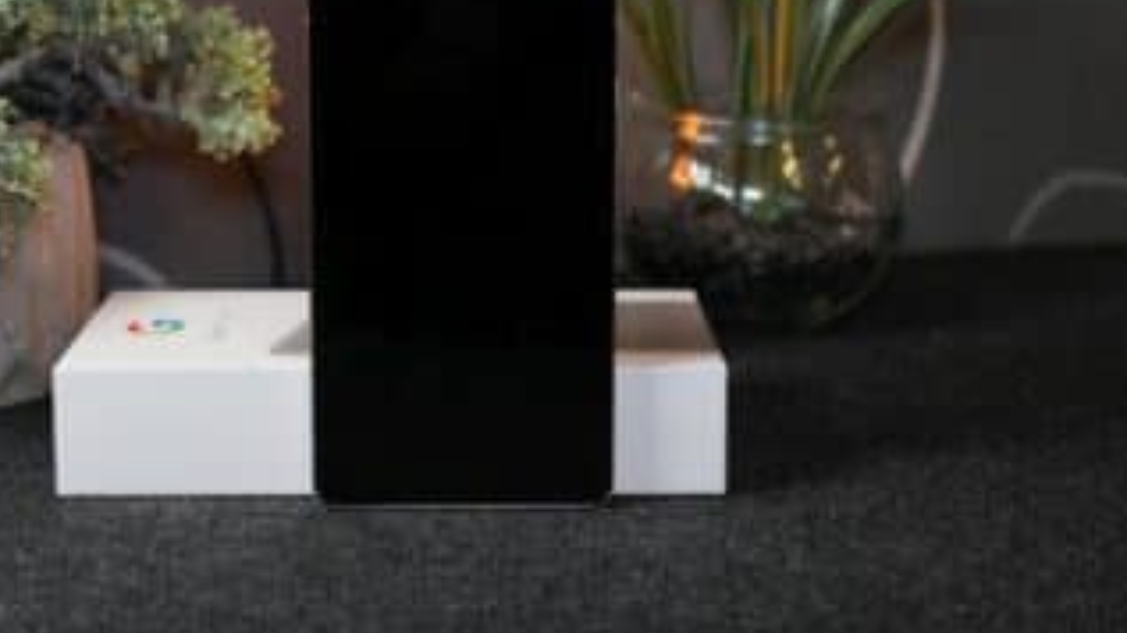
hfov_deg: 31.4
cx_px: 480
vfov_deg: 17.9
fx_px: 2001
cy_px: 185
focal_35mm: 67
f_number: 7.1
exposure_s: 1/60
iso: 1250
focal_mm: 52
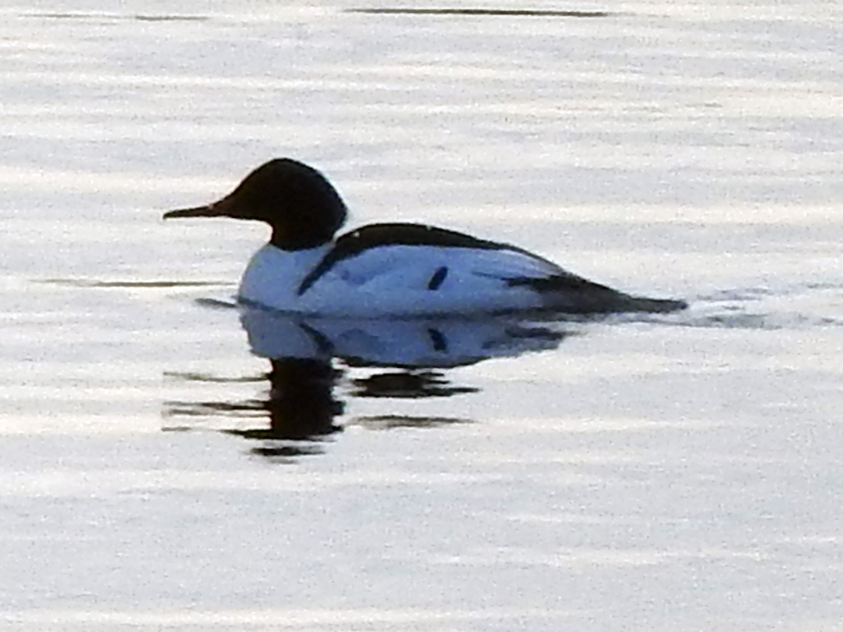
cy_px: 316
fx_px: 24353
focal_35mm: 1000
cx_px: 422
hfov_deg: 2.0
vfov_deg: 1.5
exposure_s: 1/250
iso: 140
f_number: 5.6
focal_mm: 179.2
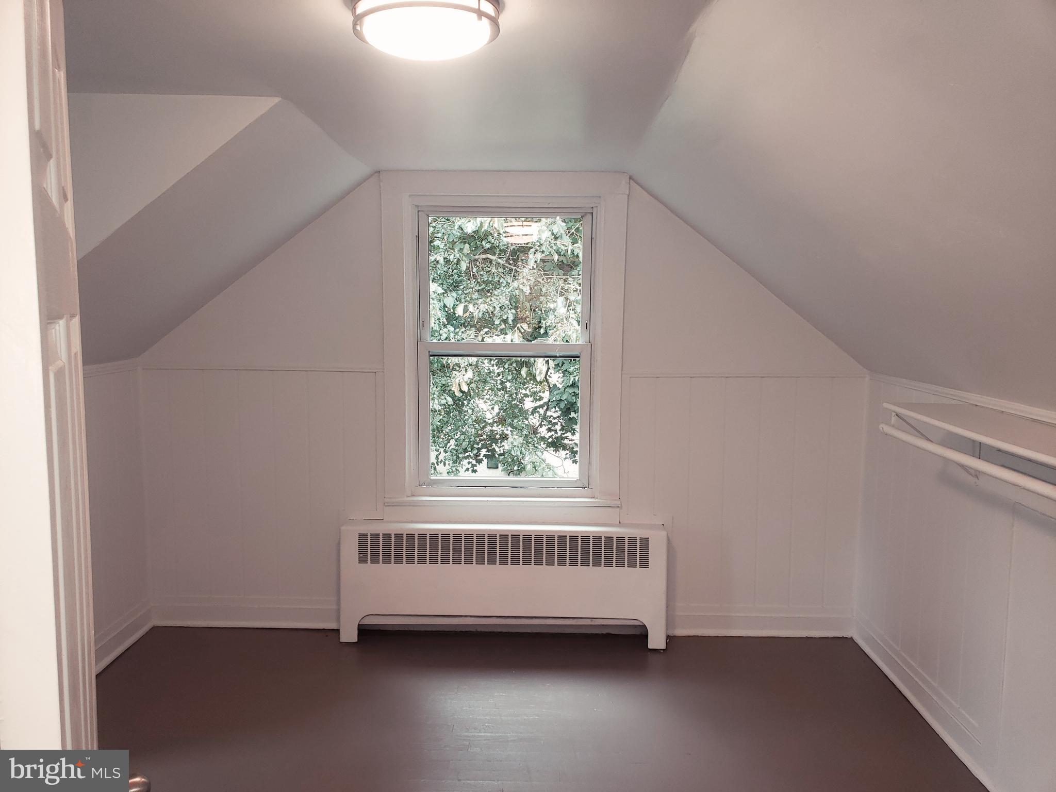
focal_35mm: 26
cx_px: 528
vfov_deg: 53.1
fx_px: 793
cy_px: 396
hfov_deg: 67.3
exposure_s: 1/30
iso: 80
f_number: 2.4
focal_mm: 4.3
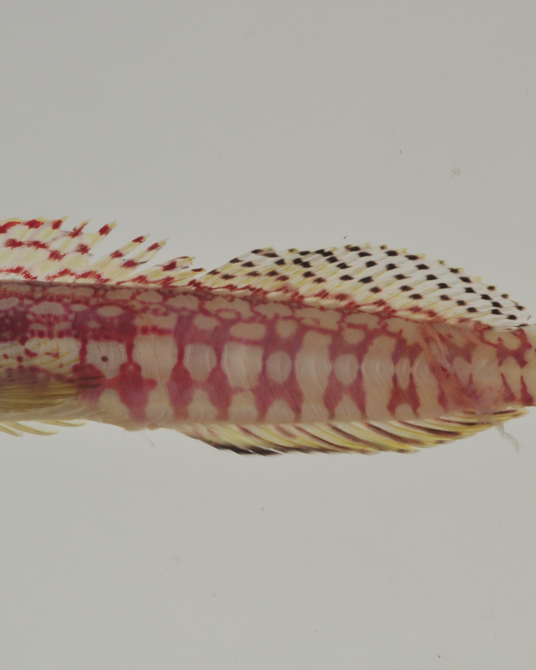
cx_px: 231
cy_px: 335
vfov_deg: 8.7
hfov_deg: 6.9
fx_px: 4417
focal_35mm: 223
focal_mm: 105
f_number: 36
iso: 200
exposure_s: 1/60
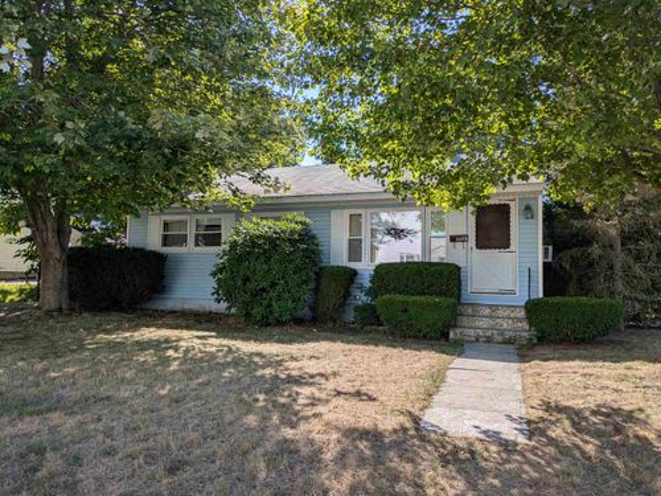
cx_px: 330
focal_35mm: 25
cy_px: 248
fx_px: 477
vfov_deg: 54.9
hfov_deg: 69.4
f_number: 1.89
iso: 48
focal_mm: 5.43
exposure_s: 1/1127
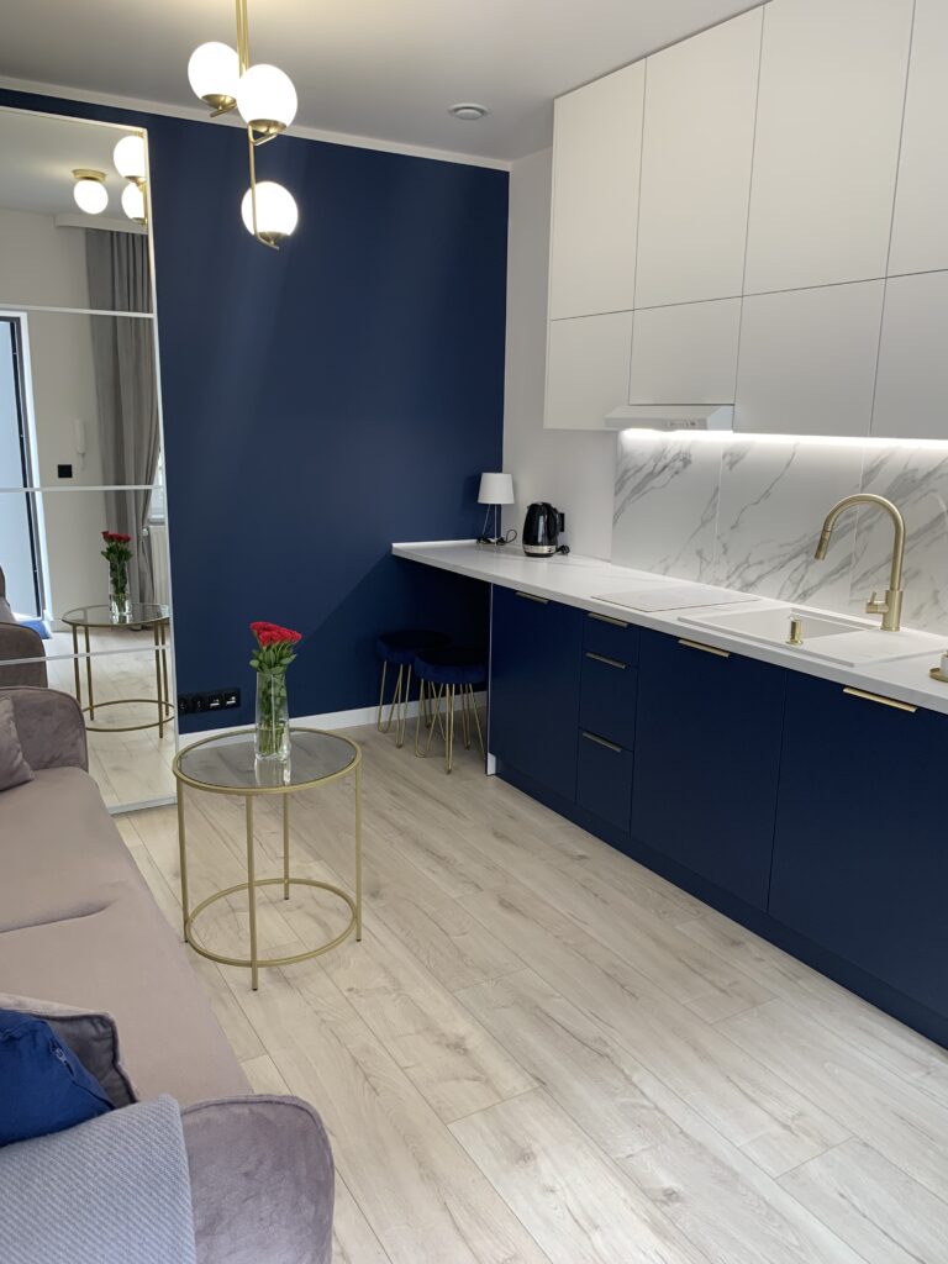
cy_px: 632
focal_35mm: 26
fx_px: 949
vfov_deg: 67.3
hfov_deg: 53.1
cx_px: 474
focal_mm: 4.25
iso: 80
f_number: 1.8
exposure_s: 1/100
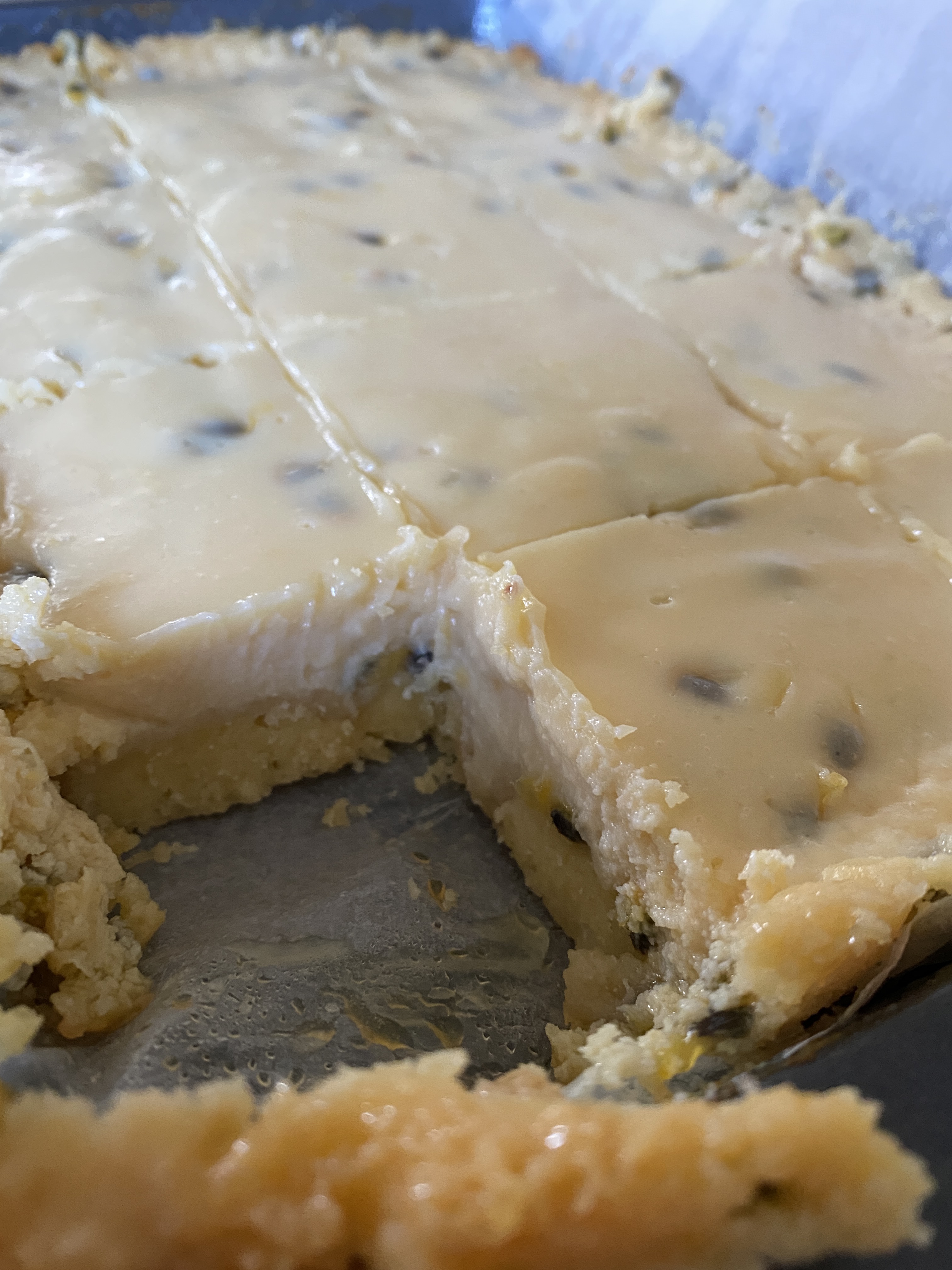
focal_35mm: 26
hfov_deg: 53.1
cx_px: 476
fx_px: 953
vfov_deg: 67.3
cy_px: 635
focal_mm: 4.25
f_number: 1.8
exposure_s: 1/30
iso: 800
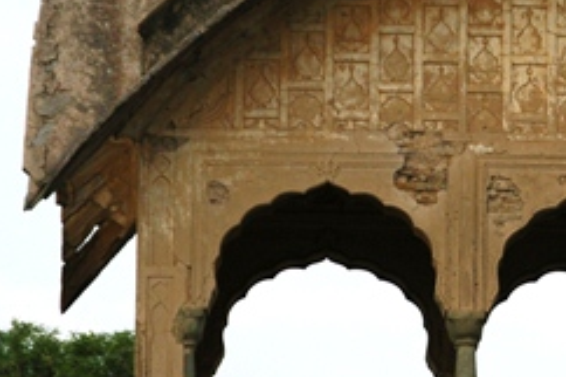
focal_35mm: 341
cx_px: 575
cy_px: 105
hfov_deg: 6.0
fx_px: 5357
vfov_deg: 4.0
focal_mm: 86
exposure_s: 1/320
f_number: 9
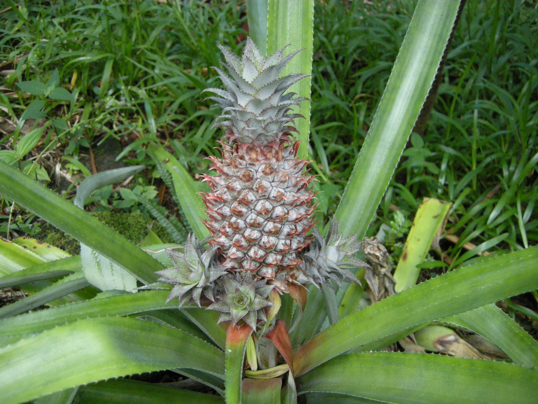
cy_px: 202
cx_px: 269
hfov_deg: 52.6
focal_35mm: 35
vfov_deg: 40.7
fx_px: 544
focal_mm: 7.5
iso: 400
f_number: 2.7
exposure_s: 1/60
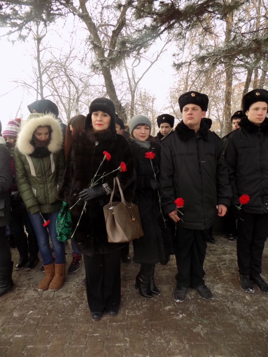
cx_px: 134
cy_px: 178
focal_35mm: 23
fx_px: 237
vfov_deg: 73.9
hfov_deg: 58.9
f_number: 3.1
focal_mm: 4
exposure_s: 1/125
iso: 80
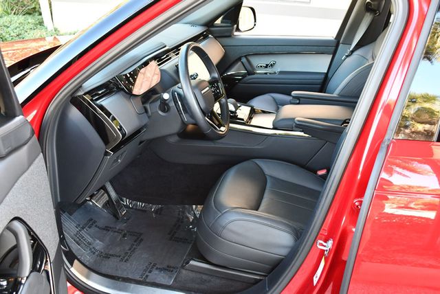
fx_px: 440
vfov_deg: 36.9
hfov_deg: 53.1
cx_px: 220
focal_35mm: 36
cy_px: 147
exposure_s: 1/125
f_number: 3.5
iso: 1100
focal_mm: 18
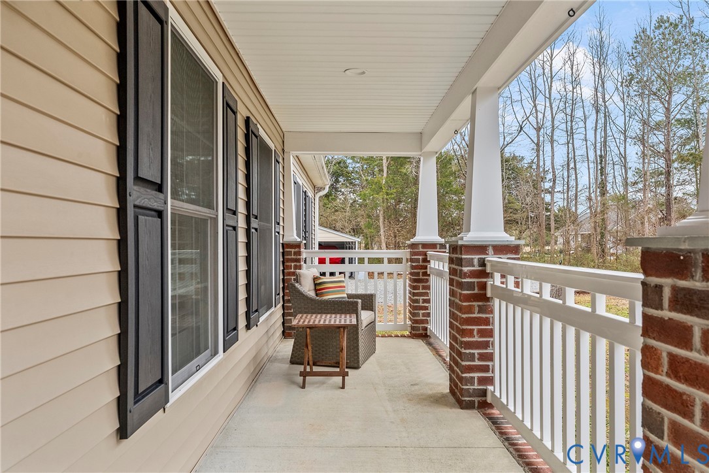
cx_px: 354
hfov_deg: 73.7
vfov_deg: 53.2
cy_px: 236
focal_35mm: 24
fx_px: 473
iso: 800
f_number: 8
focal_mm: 24
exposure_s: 1/100
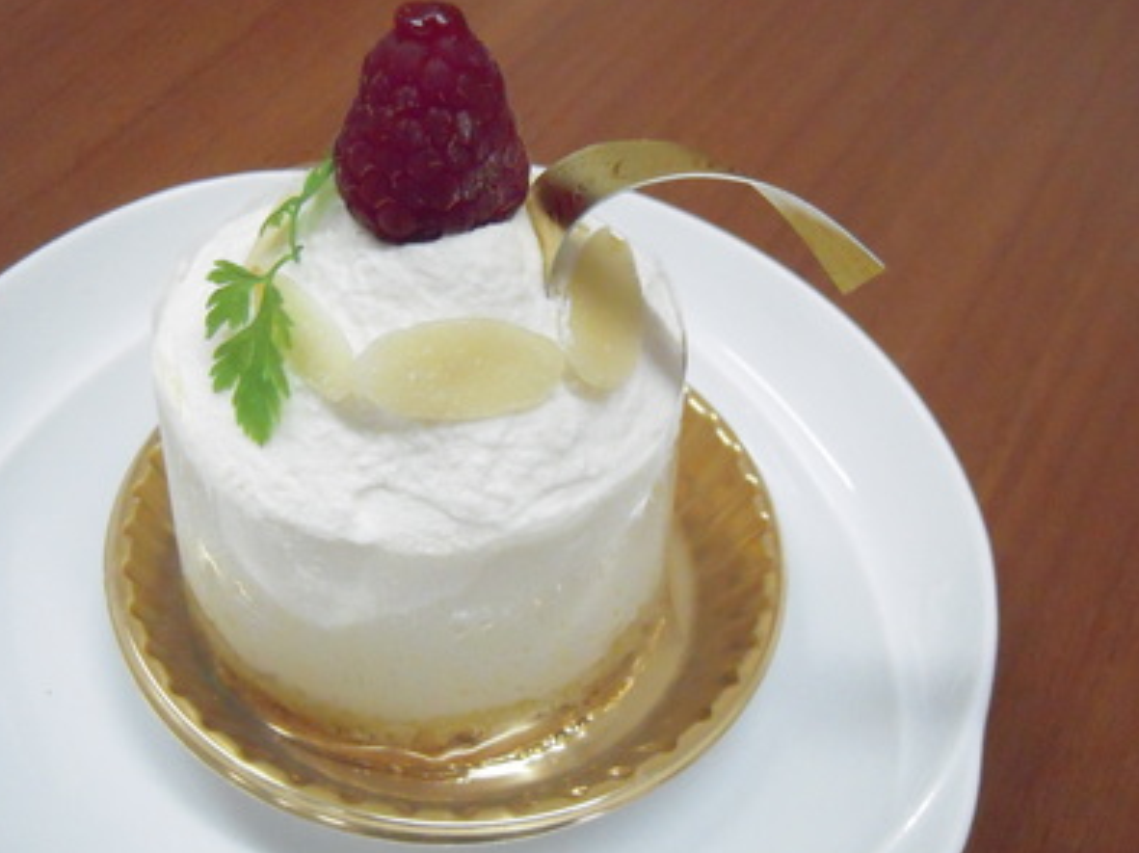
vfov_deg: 30.2
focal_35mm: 48
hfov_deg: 39.7
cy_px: 415
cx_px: 567
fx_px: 1578
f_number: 3.3
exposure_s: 1/100
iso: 1600
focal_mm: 8.1
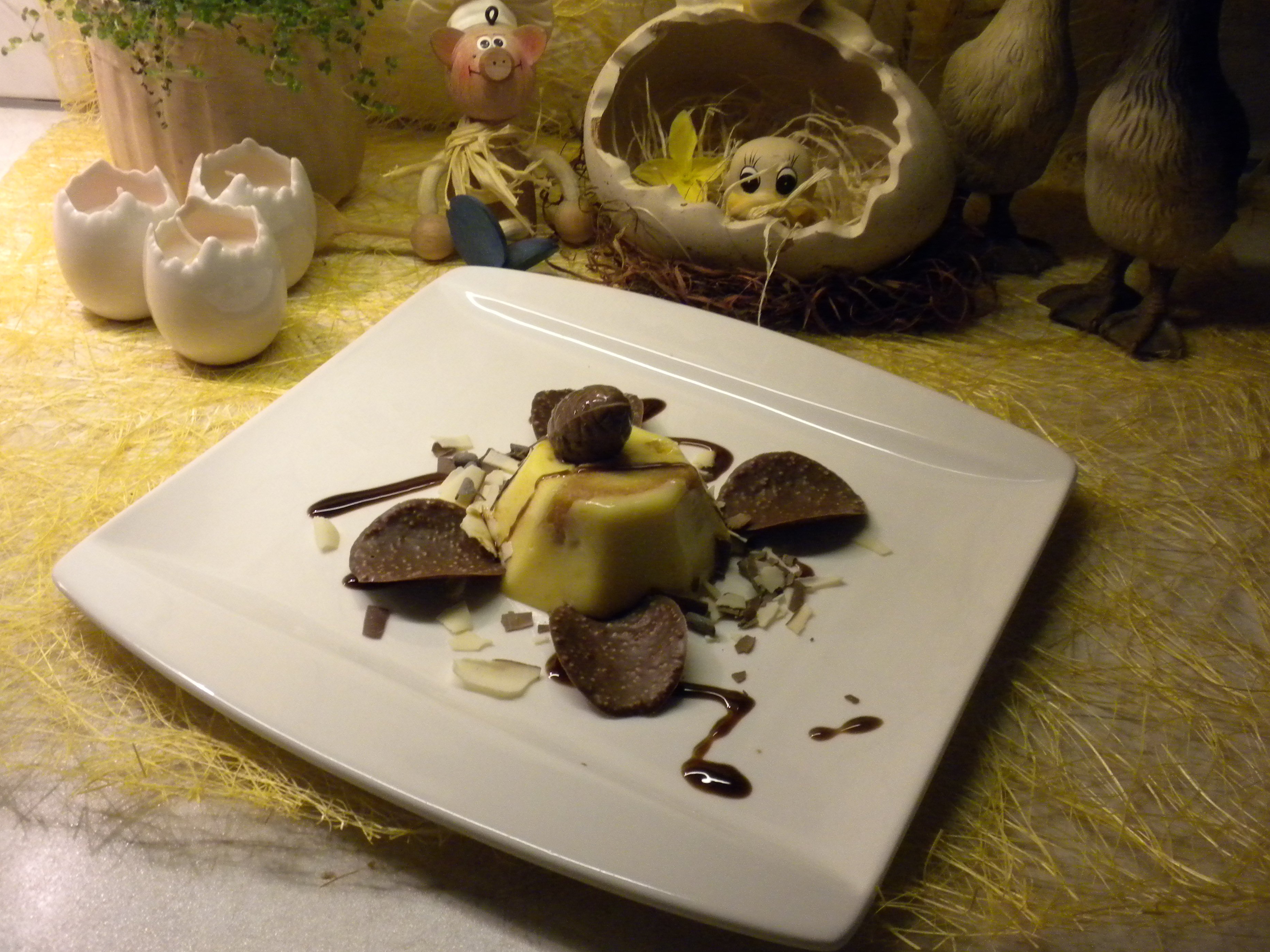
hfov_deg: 46.8
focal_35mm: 40
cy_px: 469
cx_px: 602
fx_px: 1468
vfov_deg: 36.0
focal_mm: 6.6
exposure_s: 1/72.1
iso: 400
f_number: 3.5
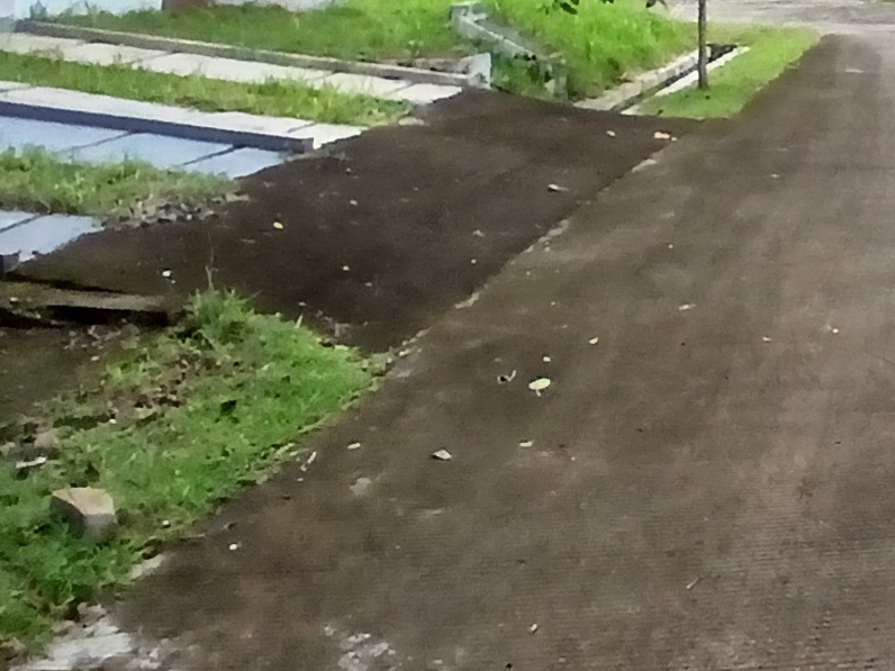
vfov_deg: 24.8
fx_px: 1422
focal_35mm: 55
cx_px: 1185
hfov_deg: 28.3
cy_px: -65
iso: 50
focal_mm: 1.4
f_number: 2.2
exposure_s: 1/1427
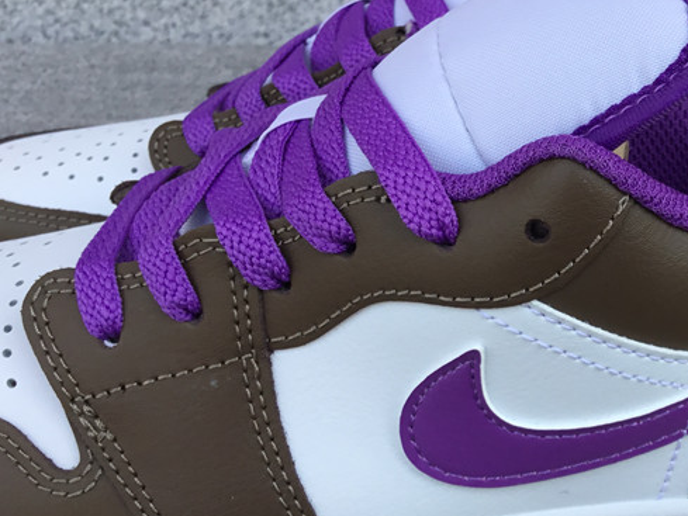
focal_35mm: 57
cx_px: 588
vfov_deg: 25.7
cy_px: 280
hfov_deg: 32.5
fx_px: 1133
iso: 25
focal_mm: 3.3
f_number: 2.4
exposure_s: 1/301
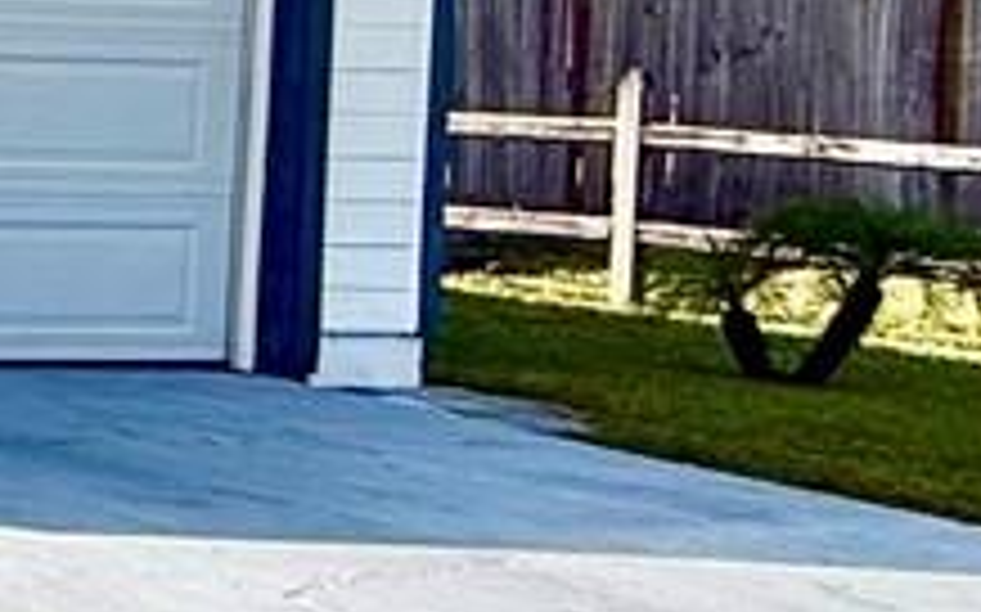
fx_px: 2913
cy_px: 50
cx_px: -1876
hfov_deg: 11.7
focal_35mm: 109
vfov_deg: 11.9
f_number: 2.2
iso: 64
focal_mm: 2.22
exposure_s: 1/2410
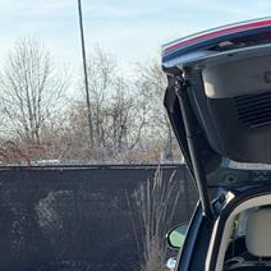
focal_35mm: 128
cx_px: 350
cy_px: 281
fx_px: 1134
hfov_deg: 13.2
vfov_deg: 13.4
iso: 100
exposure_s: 1/1377
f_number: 1.78
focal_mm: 6.76
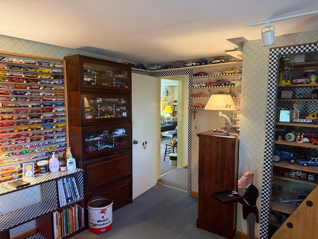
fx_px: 220
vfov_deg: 56.8
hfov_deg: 71.6
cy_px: 120
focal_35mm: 24
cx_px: 159
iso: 640
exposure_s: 1/60
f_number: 1.78
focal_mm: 6.76
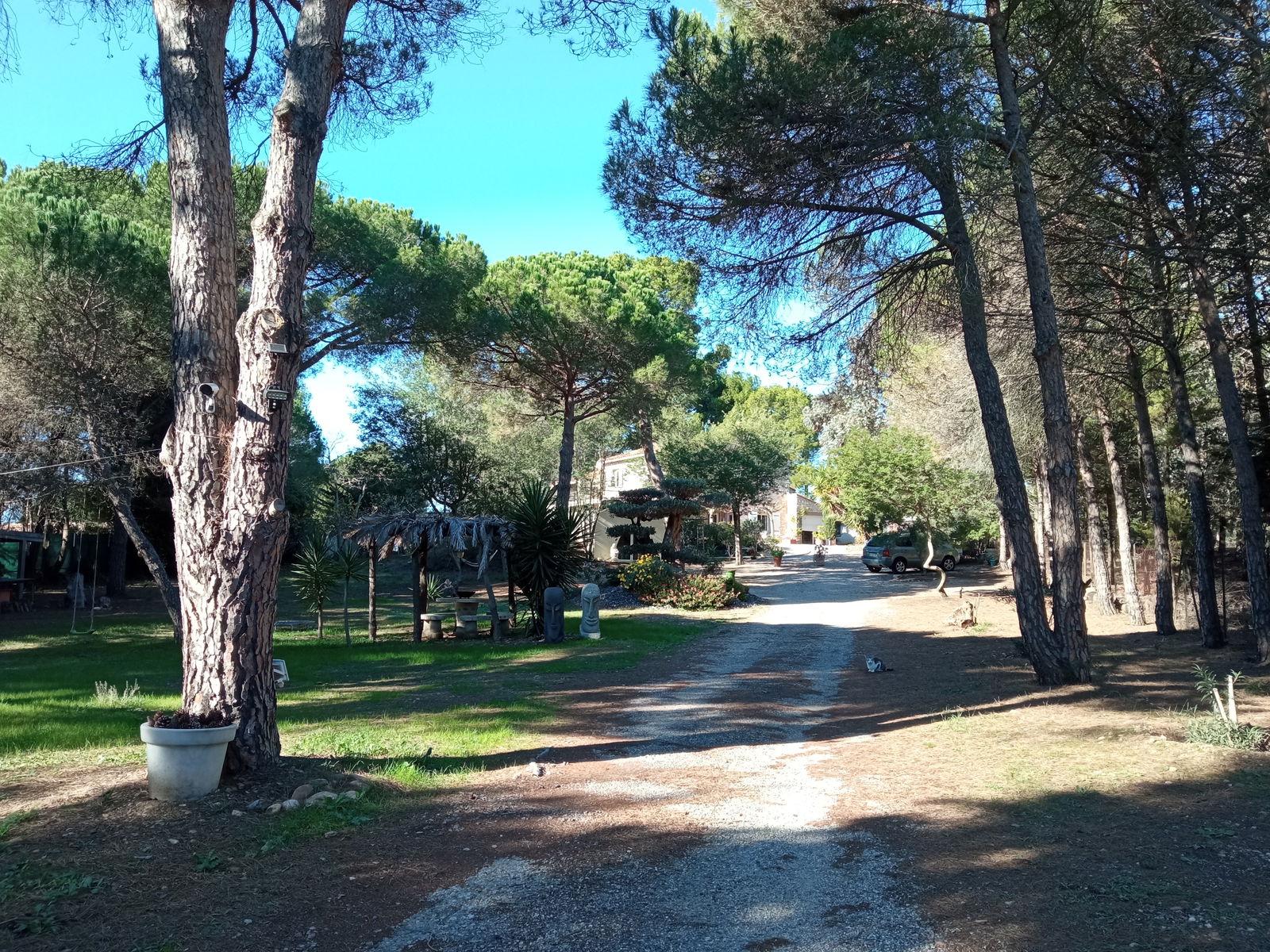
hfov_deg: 65.3
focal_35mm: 27
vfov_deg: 51.4
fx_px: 991
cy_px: 476
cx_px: 635
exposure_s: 1/228
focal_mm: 3.79
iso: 111
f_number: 2.2
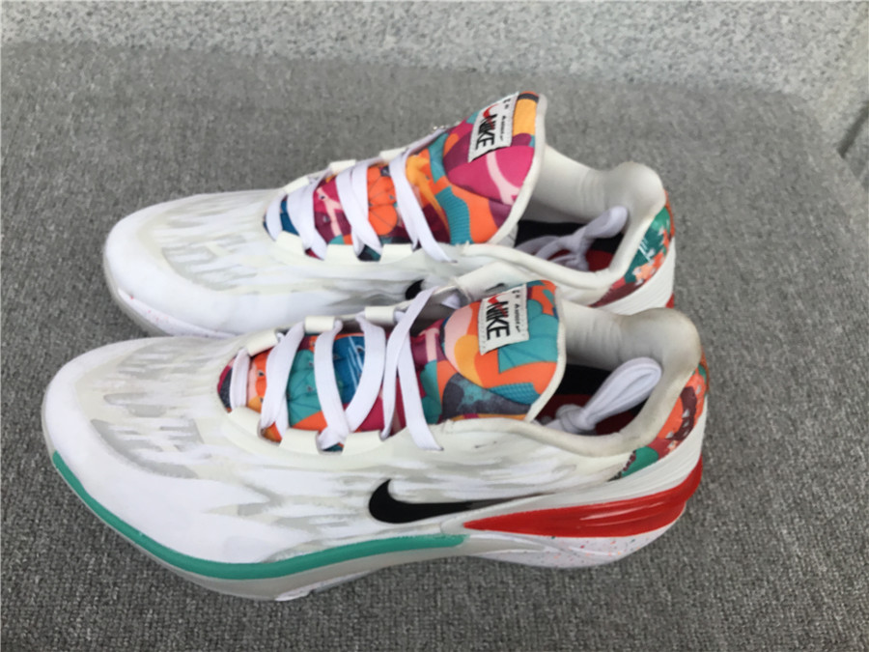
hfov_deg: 58.4
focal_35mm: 31
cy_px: 326
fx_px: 778
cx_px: 434
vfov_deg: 45.4
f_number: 2.4
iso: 25
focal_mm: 3.3
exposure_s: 1/426
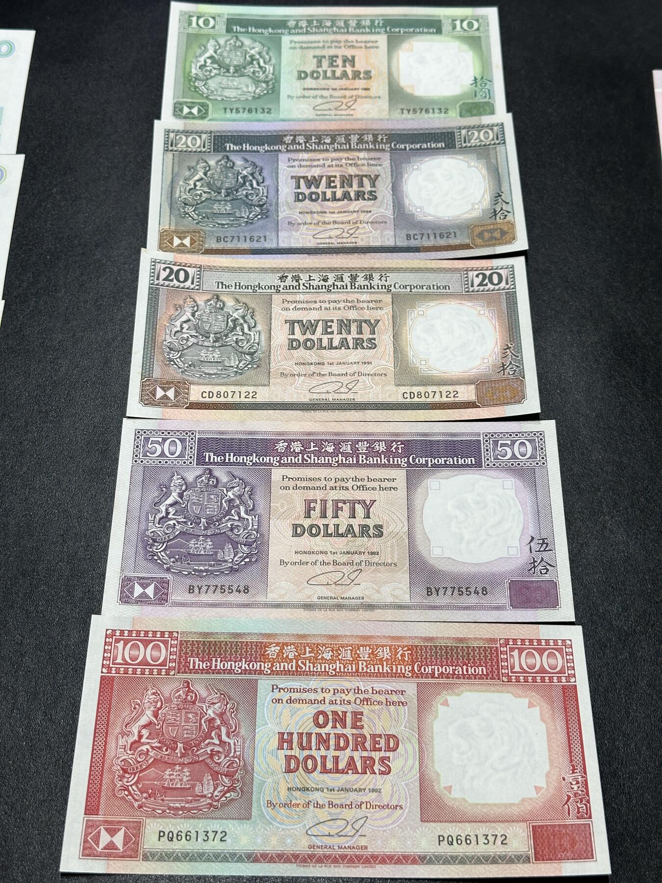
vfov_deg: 39.7
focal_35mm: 48
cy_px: 442
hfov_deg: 30.3
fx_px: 1224
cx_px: 331
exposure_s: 1/50
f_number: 1.78
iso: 64
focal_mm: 6.86
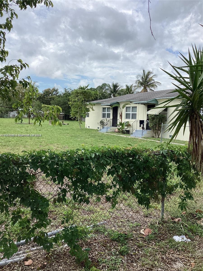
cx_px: 102
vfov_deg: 58.4
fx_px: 242
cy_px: 136
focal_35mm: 31
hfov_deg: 45.4
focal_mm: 3.3
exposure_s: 1/1131
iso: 25
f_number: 2.4
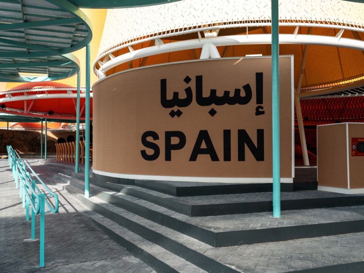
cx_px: 182
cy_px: 136
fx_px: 347
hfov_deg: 55.4
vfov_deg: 42.9
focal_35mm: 33
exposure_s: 1/125
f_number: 5.6
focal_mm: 41.8
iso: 100
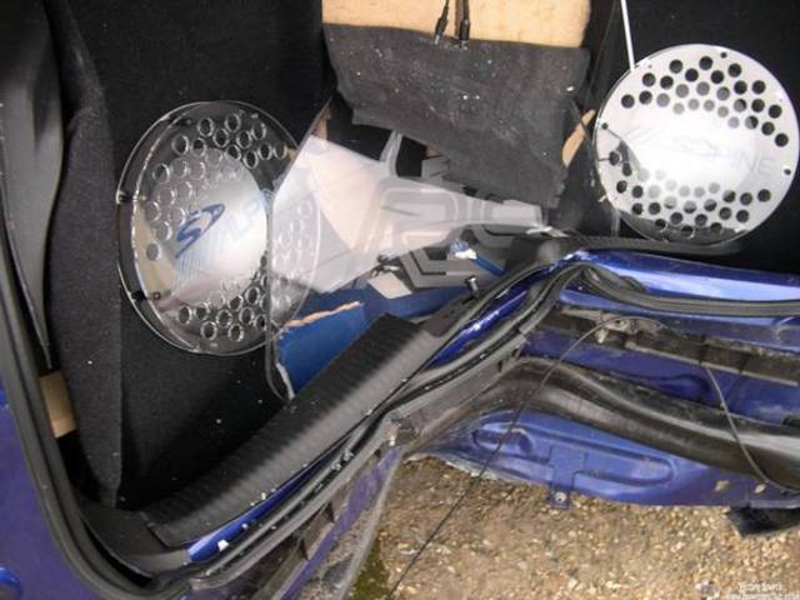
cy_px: 300
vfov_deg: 37.7
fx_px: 878
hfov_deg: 49.0
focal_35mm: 38
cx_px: 400
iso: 100
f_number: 2.8
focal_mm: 8
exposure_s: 1/46.4
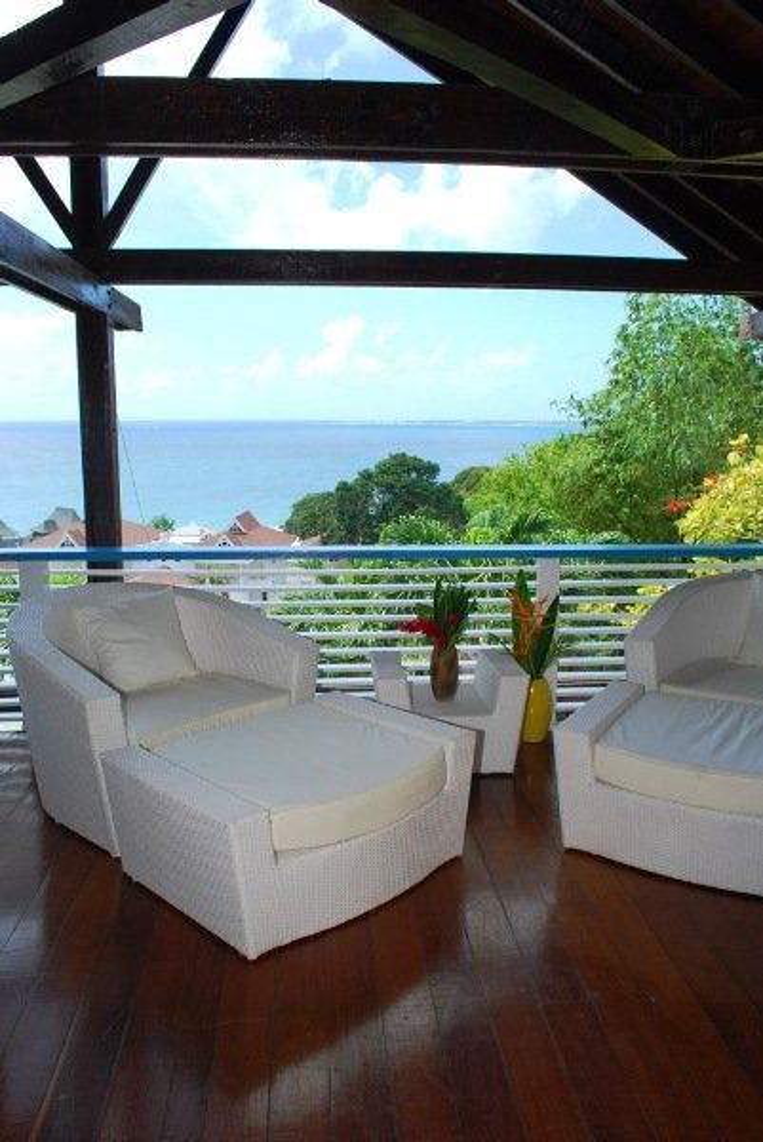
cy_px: 571
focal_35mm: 27
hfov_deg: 48.0
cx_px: 382
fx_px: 857
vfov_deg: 67.3
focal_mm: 18
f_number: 9
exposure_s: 1/200
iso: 200
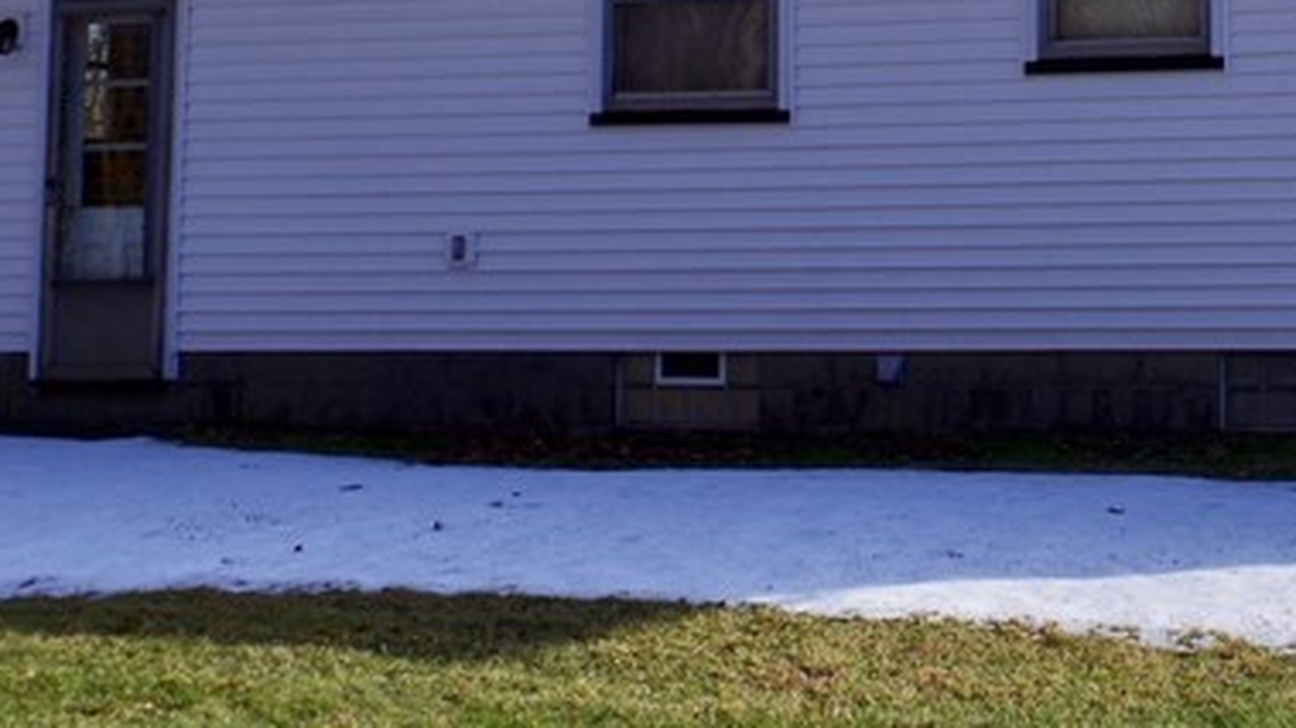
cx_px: 1294
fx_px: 3195
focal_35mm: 93
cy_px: -210
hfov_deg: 22.1
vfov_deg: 12.6
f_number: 7.1
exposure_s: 1/250
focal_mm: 21.25
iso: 100
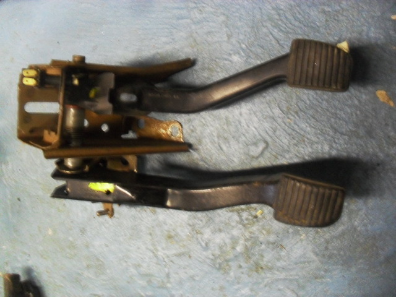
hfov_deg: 52.6
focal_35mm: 35
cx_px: 198
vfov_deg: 40.7
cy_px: 148
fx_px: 400
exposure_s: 1/15
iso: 400
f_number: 3.2
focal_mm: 6.3
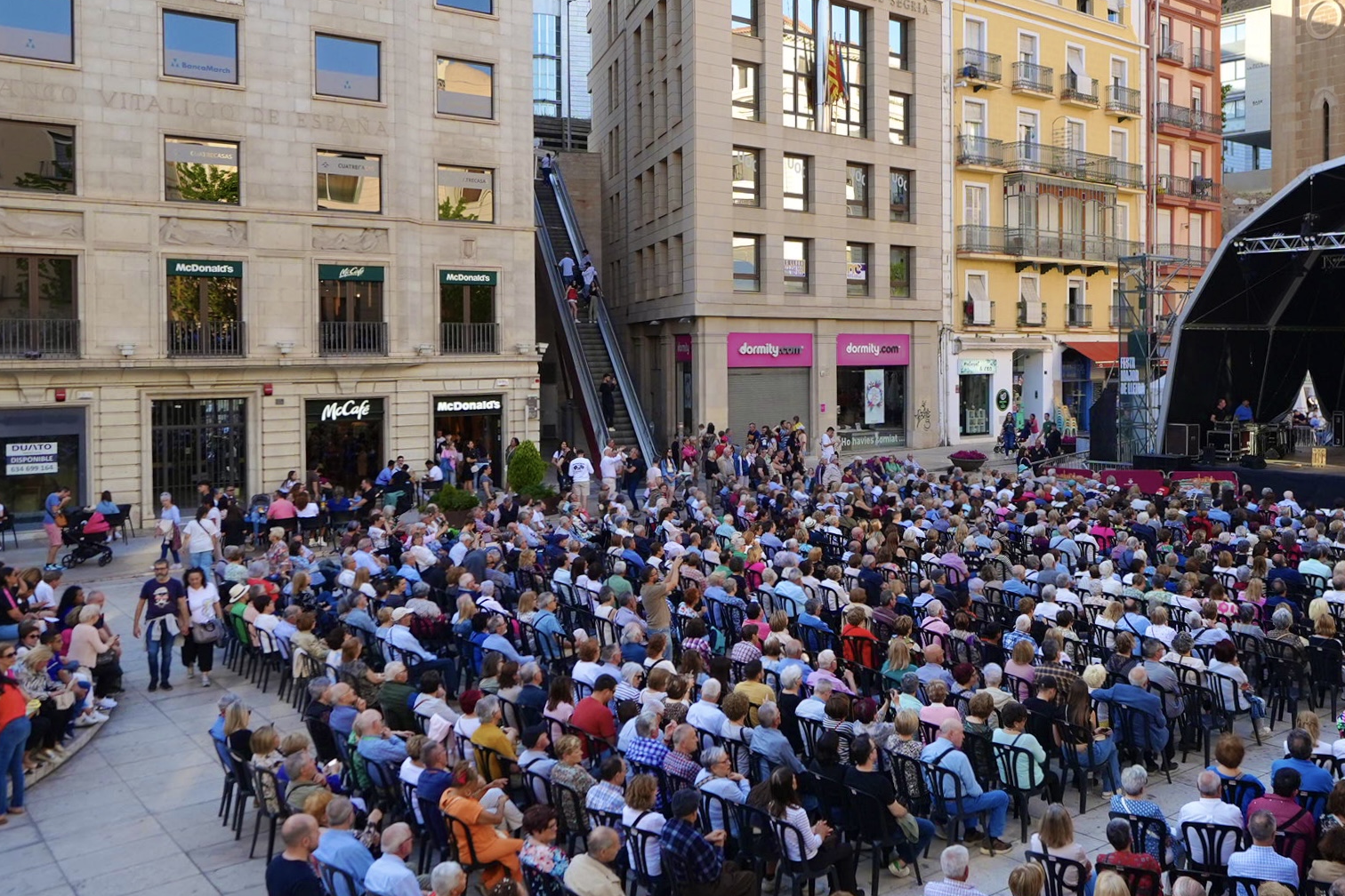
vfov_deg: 41.0
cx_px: 837
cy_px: 364
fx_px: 1195
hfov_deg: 58.0
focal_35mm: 32
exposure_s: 1/640
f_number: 2.8
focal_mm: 14
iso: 200
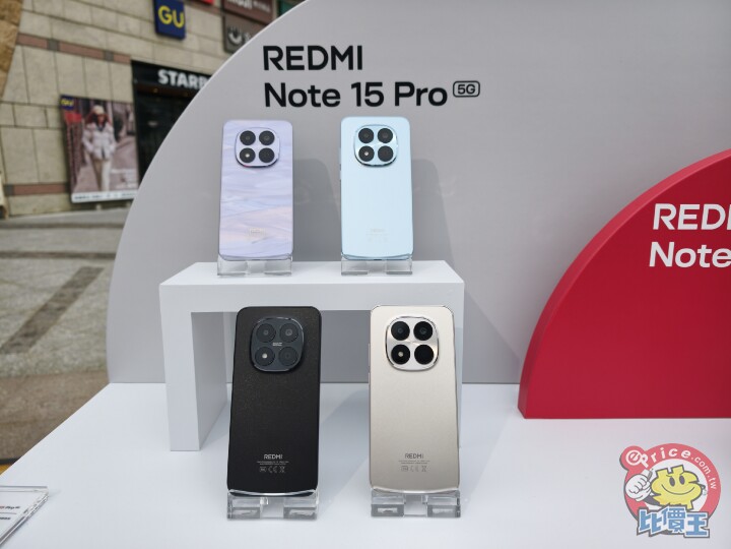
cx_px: 366
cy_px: 274
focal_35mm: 24
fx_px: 507
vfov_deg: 56.8
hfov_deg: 71.6
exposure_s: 1/2463
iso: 135
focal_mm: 7
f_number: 1.57
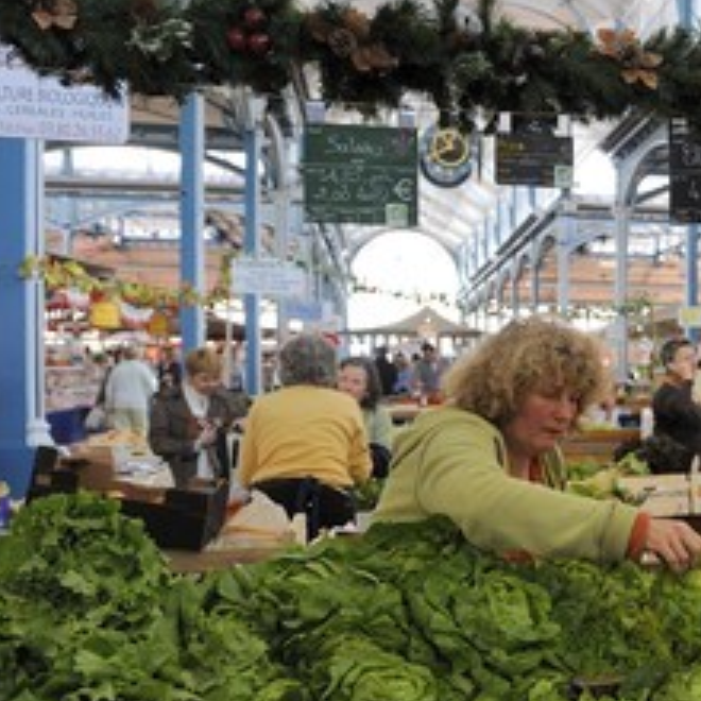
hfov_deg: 39.0
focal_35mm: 39
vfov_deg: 42.7
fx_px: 894
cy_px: 405
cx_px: 663
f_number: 4
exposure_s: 1/250
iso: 800
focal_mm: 24
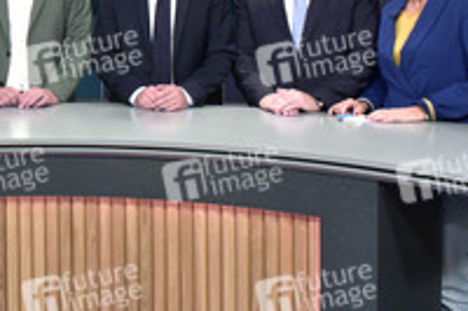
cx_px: 20
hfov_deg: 34.2
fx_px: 701
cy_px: 0
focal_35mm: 54
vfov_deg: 23.9
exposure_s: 1/160
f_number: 5.6
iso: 1250
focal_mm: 24
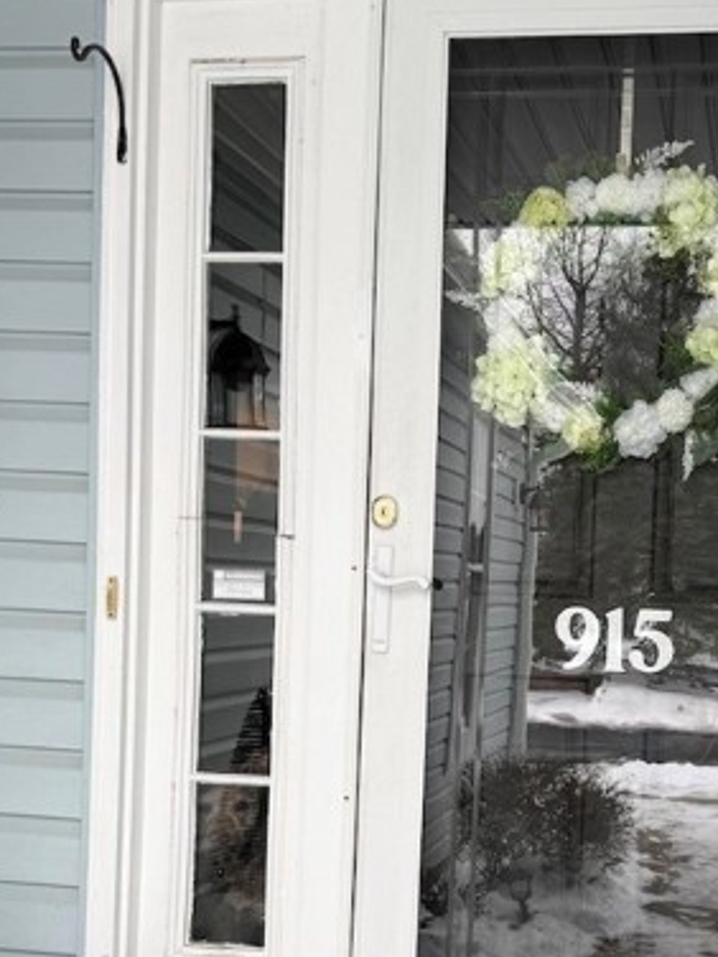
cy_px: 657
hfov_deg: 29.0
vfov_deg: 38.4
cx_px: 575
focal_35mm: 49
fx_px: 1355
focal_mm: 6.76
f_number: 1.78
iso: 64
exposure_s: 1/284
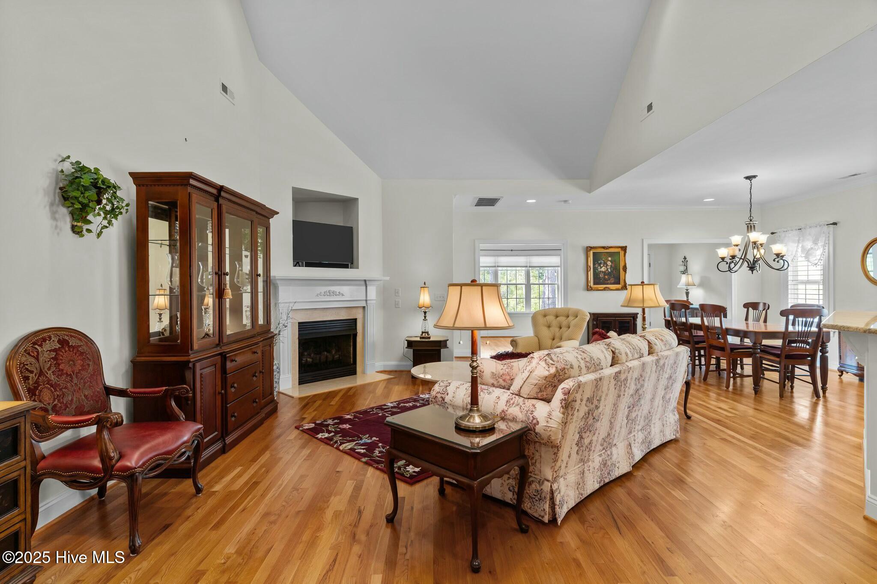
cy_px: 292
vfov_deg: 70.4
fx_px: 414
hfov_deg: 93.3
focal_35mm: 17
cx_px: 438
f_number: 7.1
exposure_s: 1/8
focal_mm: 17
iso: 160
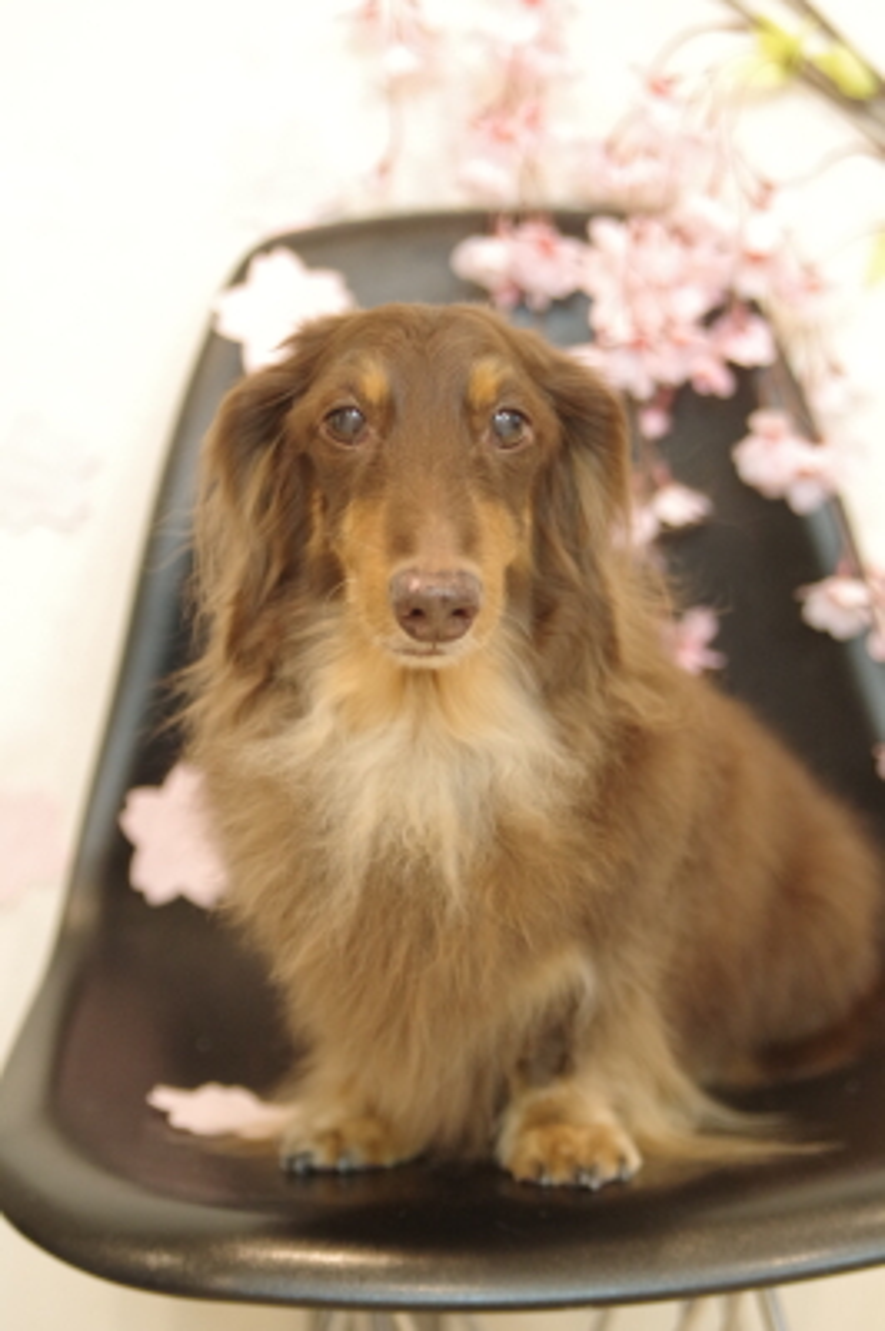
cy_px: 666
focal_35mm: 75
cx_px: 442
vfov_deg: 27.0
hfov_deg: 18.2
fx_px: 2770
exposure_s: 1/100
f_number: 2.8
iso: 3200
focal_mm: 50
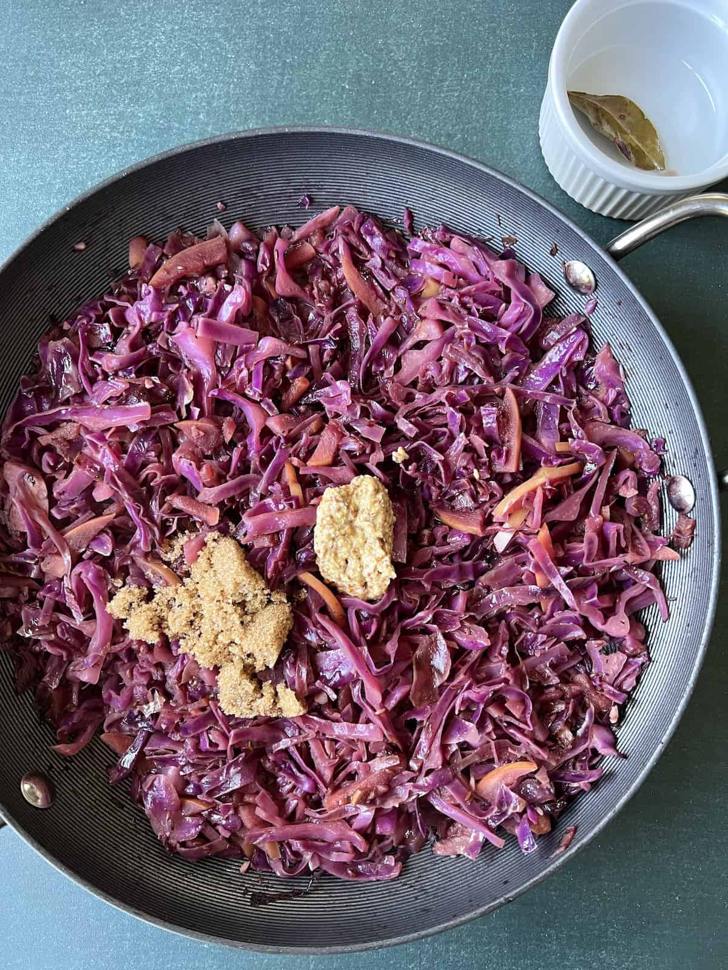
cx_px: 364
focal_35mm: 26
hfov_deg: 53.1
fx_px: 729
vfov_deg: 67.3
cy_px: 485
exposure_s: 1/96
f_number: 1.5
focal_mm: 5.7
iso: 125
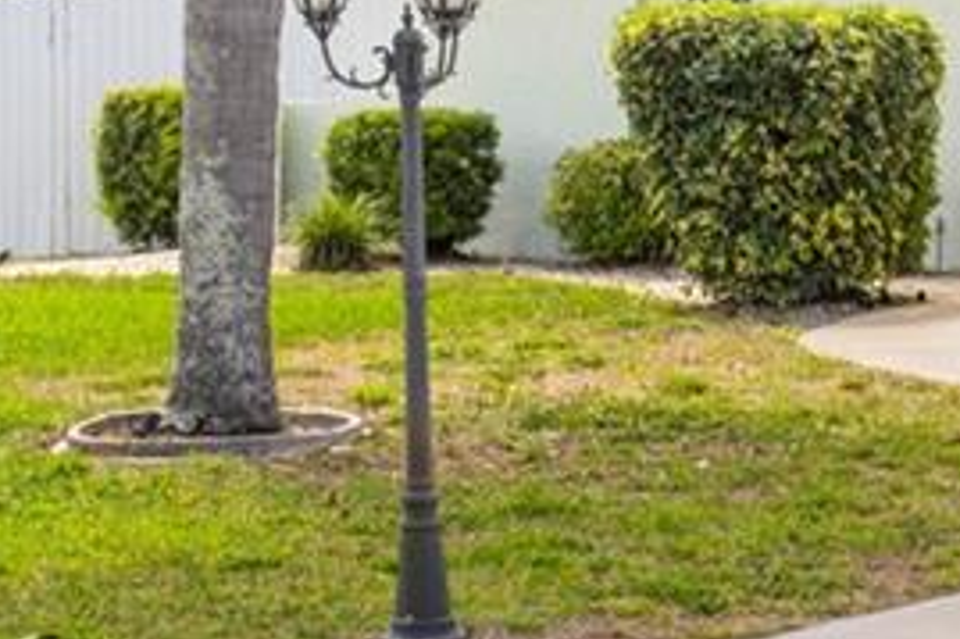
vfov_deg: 7.8
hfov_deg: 11.1
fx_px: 4664
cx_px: 1645
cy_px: 61
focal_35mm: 175
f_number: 8
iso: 50
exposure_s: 1/60
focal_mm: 46
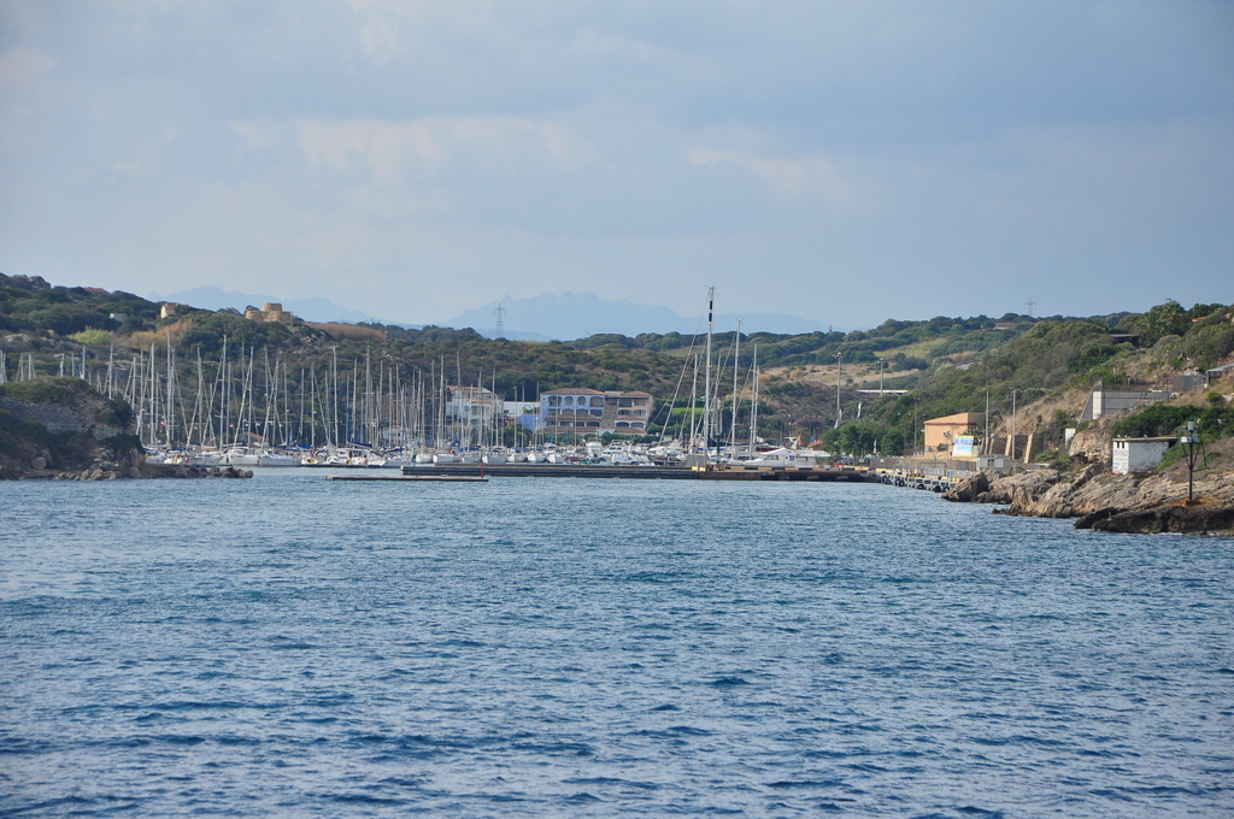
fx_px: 5032
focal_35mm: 147
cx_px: 617
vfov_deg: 9.3
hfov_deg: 14.0
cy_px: 410
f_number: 8
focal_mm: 98
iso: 400
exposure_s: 1/1000
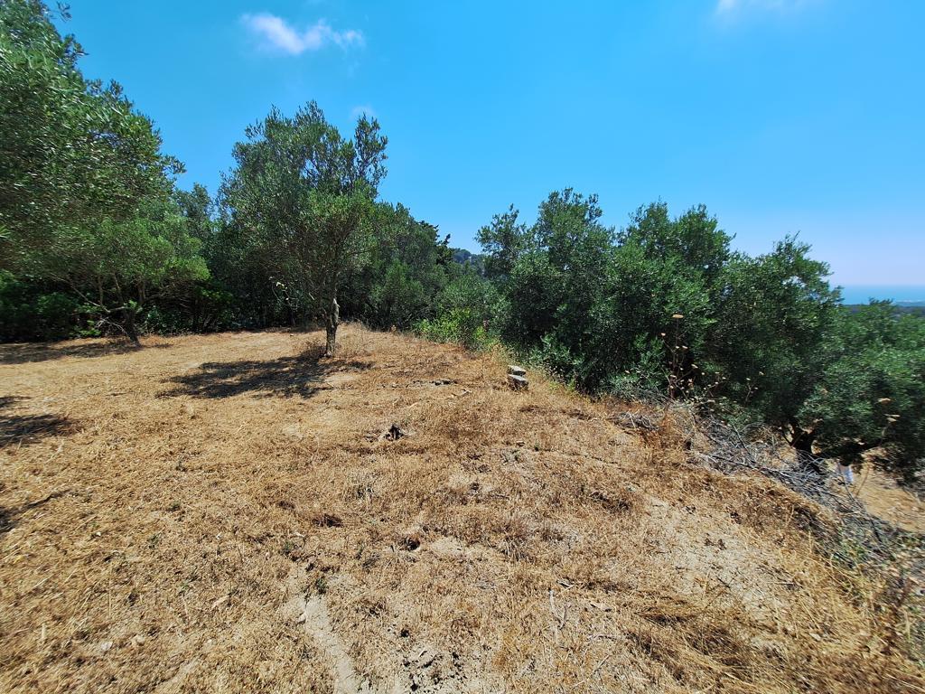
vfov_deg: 89.9
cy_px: 347
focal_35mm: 13
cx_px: 462
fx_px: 347
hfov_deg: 106.2
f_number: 2.2
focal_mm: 1.74
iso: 40
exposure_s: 1/1639
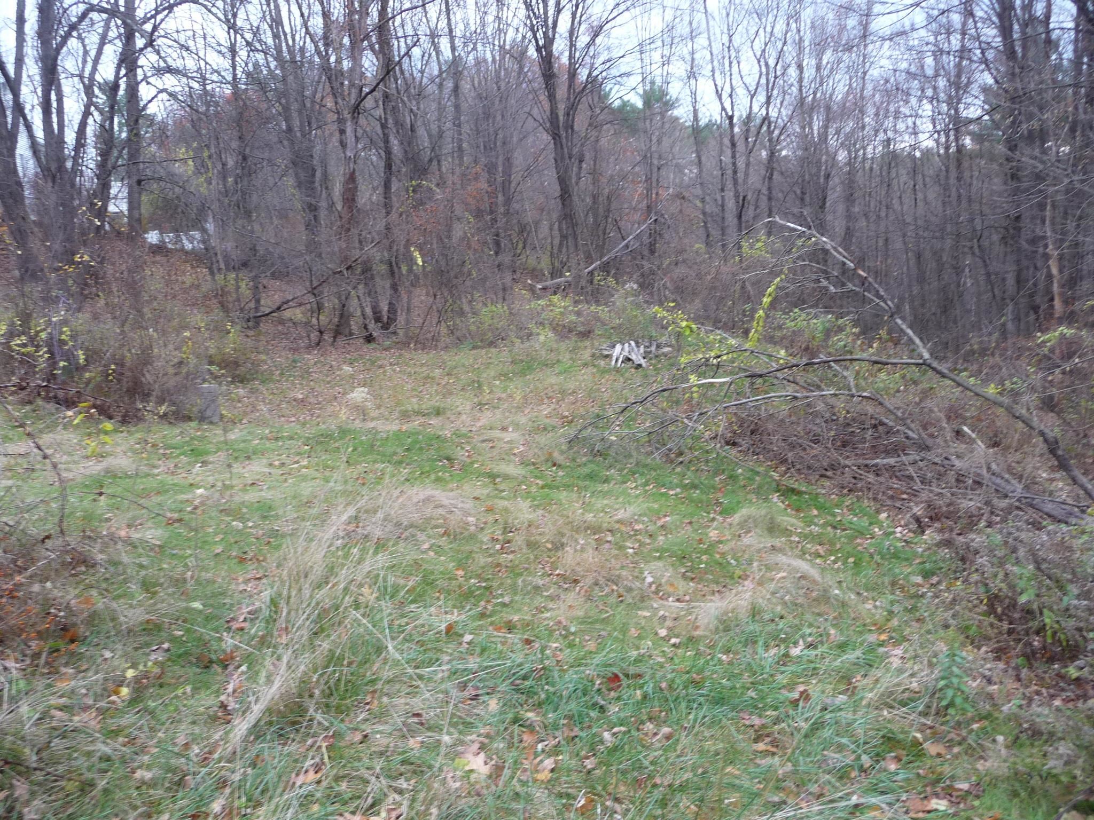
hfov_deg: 63.4
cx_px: 547
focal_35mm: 28
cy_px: 410
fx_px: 885
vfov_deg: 49.7
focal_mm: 4.7
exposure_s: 1/30
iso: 100
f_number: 3.3
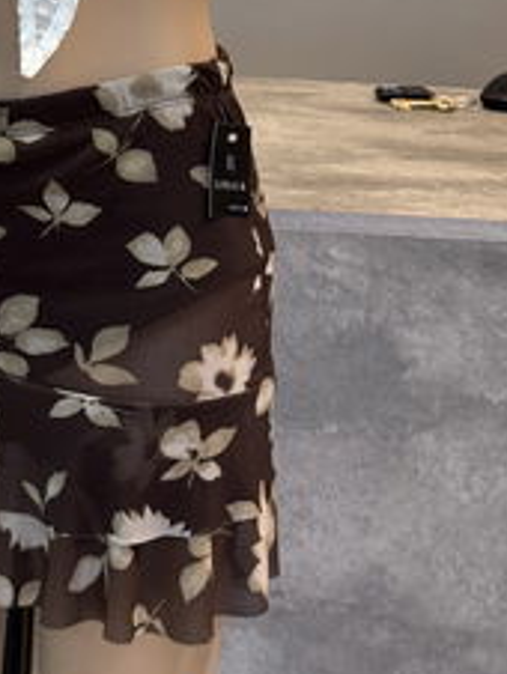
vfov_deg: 16.9
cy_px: -61
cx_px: 54
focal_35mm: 113
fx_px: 2203
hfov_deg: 13.0
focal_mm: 6.76
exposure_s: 1/100
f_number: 1.78
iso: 80
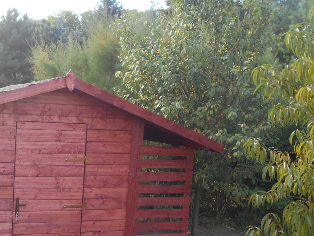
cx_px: 49
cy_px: 155
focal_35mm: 49
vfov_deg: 29.5
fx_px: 445
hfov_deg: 37.1
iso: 80
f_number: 3.2
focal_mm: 4.6
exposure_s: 1/100
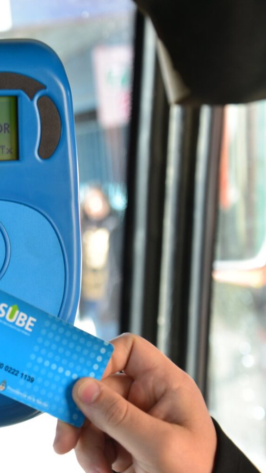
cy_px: 236
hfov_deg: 18.4
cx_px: -29
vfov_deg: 33.3
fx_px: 790
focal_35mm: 63
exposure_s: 1/160
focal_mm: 40
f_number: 4.2
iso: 320
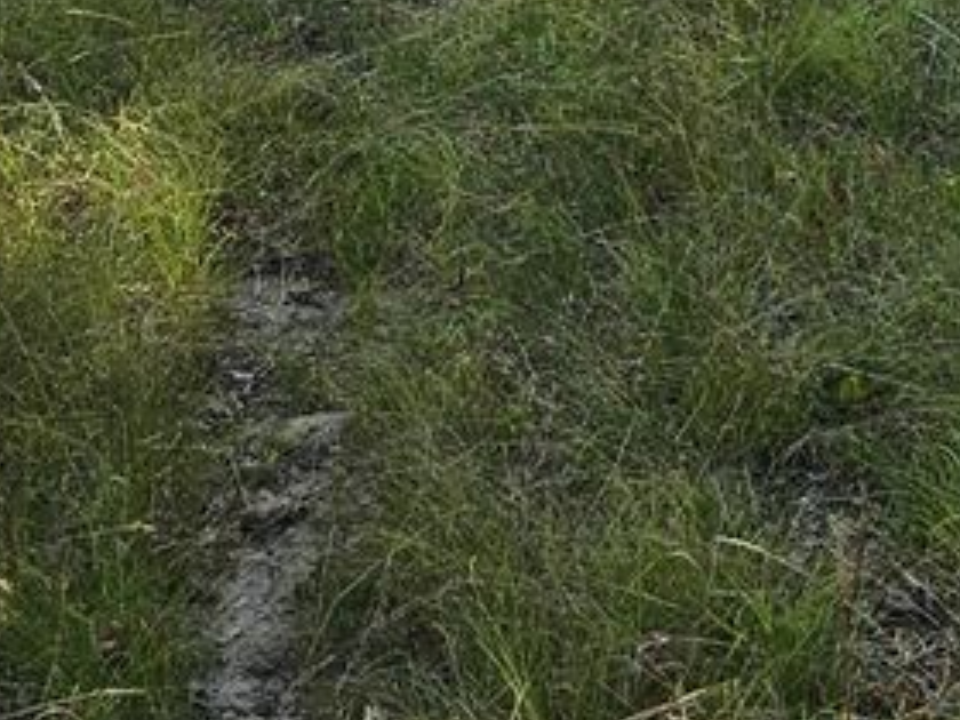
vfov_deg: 11.8
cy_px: -744
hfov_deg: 17.3
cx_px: 862
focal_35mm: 112
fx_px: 3106
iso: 25
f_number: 1.8
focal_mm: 5.4
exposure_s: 1/960
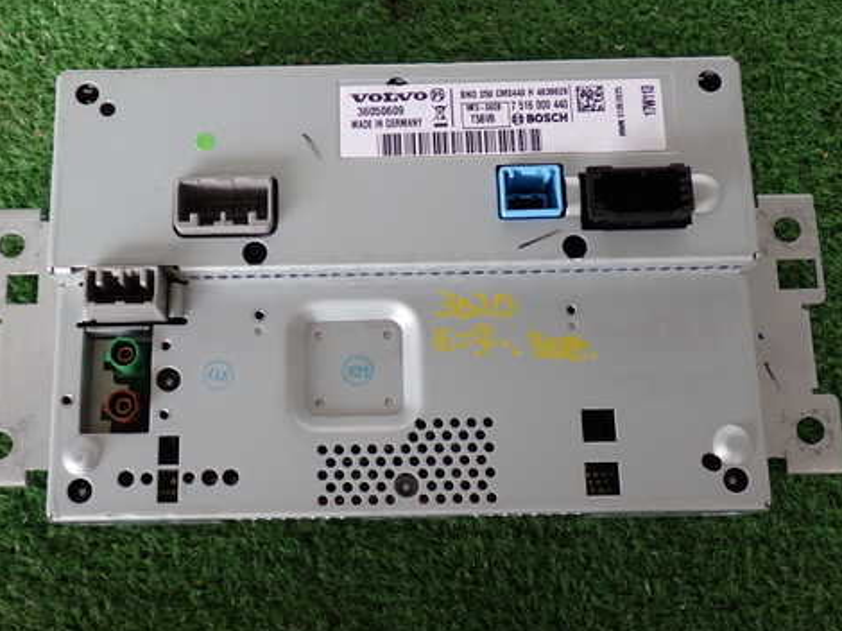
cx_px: 362
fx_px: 1118
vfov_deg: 31.5
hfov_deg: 41.2
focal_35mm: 46
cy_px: 310
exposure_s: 1/80
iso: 200
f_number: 2.5
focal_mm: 6.37
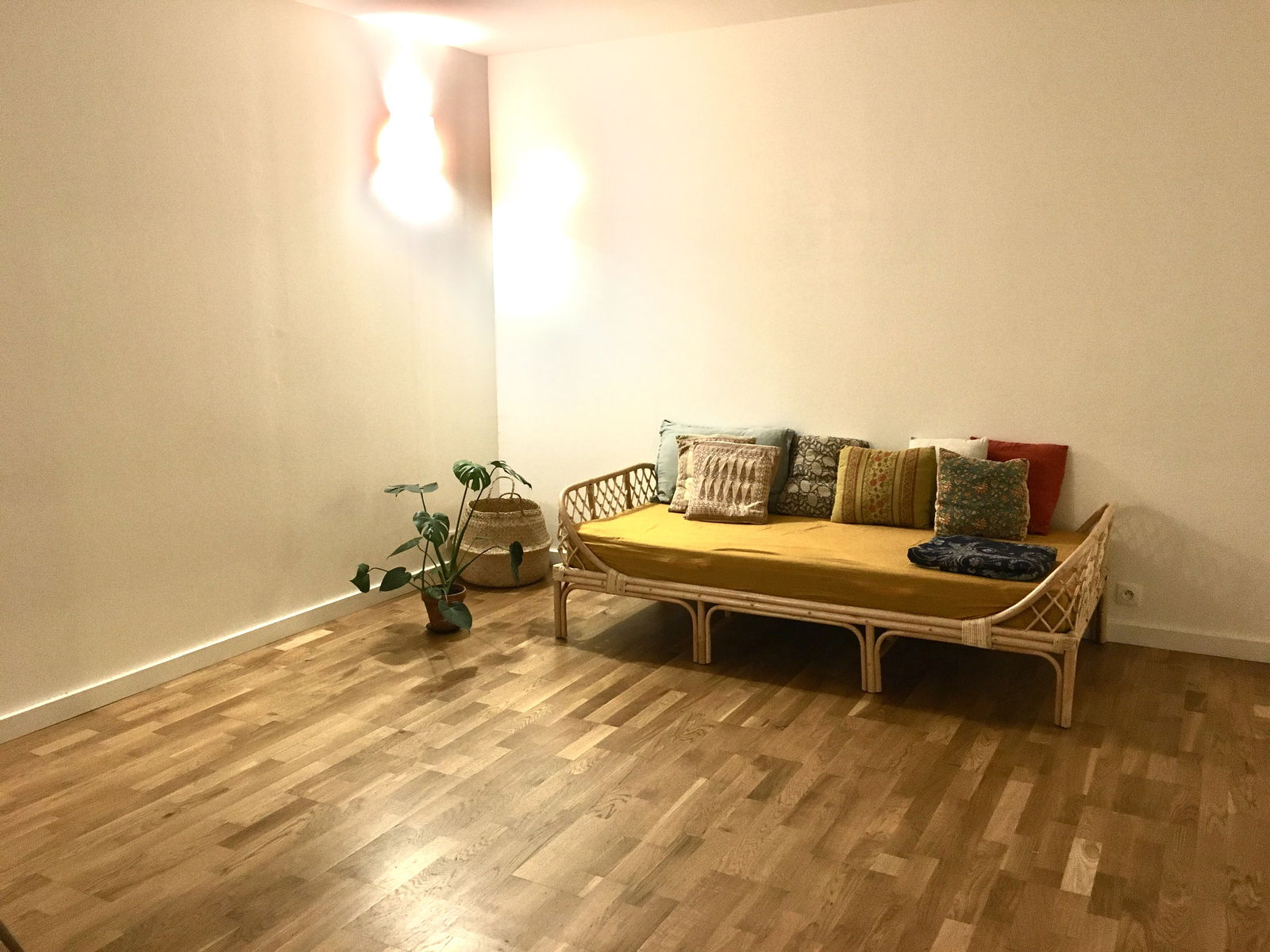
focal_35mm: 29
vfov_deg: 48.2
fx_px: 1064
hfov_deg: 61.7
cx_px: 635
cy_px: 476
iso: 160
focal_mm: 4.15
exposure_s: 1/33
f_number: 2.2
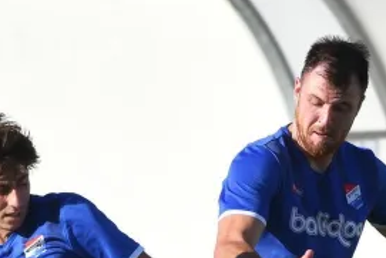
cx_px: 231
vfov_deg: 1.2
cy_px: 354
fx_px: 12036
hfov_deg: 1.8
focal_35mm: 1122
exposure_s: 1/2000
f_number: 5
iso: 400
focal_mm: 400
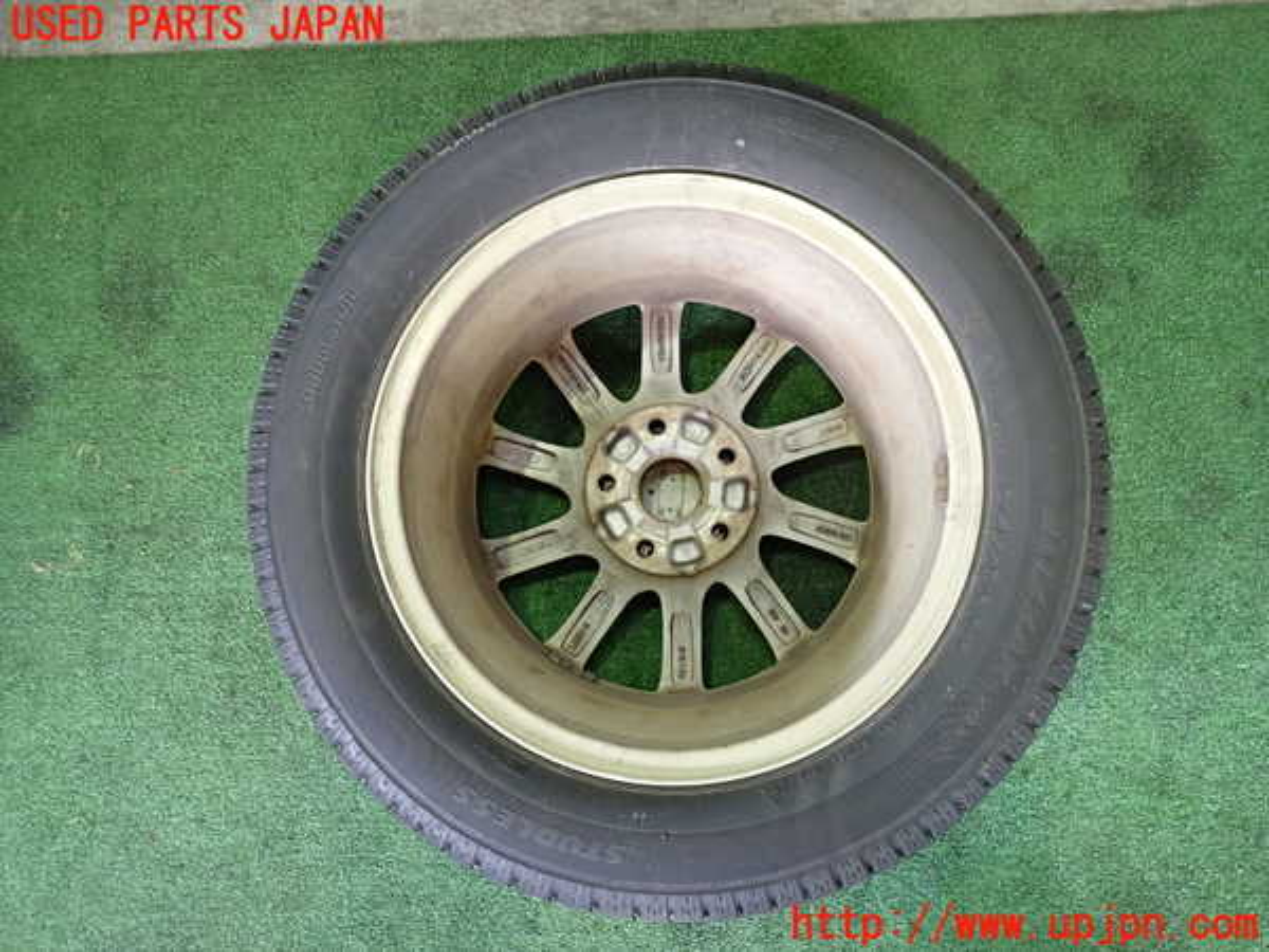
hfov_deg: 69.4
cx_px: 634
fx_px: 916
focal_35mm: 25
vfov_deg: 54.9
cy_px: 476
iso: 320
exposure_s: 1/30
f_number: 2
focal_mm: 4.5
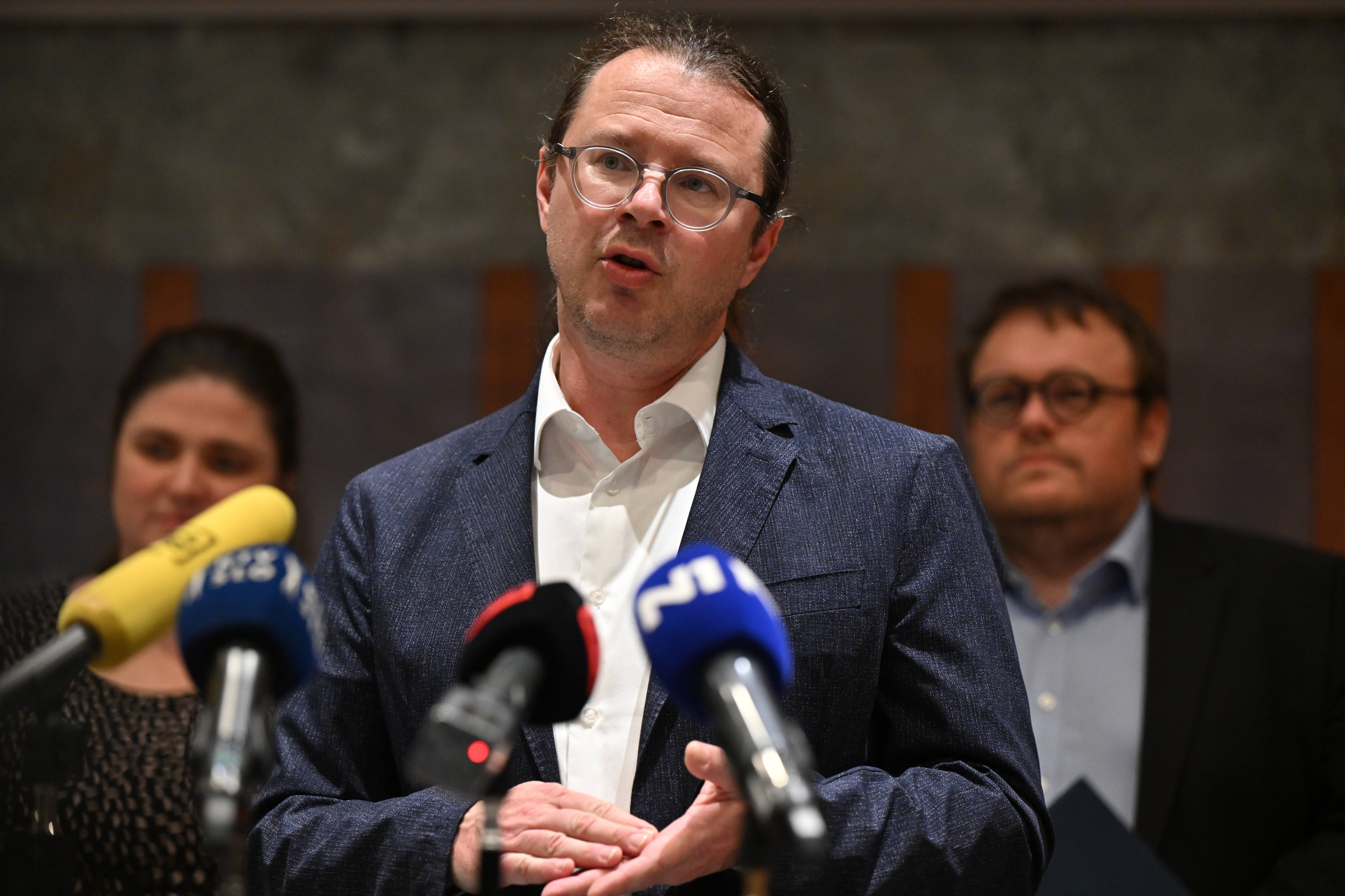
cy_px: 448
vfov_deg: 9.1
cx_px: 672
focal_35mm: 150
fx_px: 5604
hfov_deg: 13.7
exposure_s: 1/160
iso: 2500
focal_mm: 150
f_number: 3.5
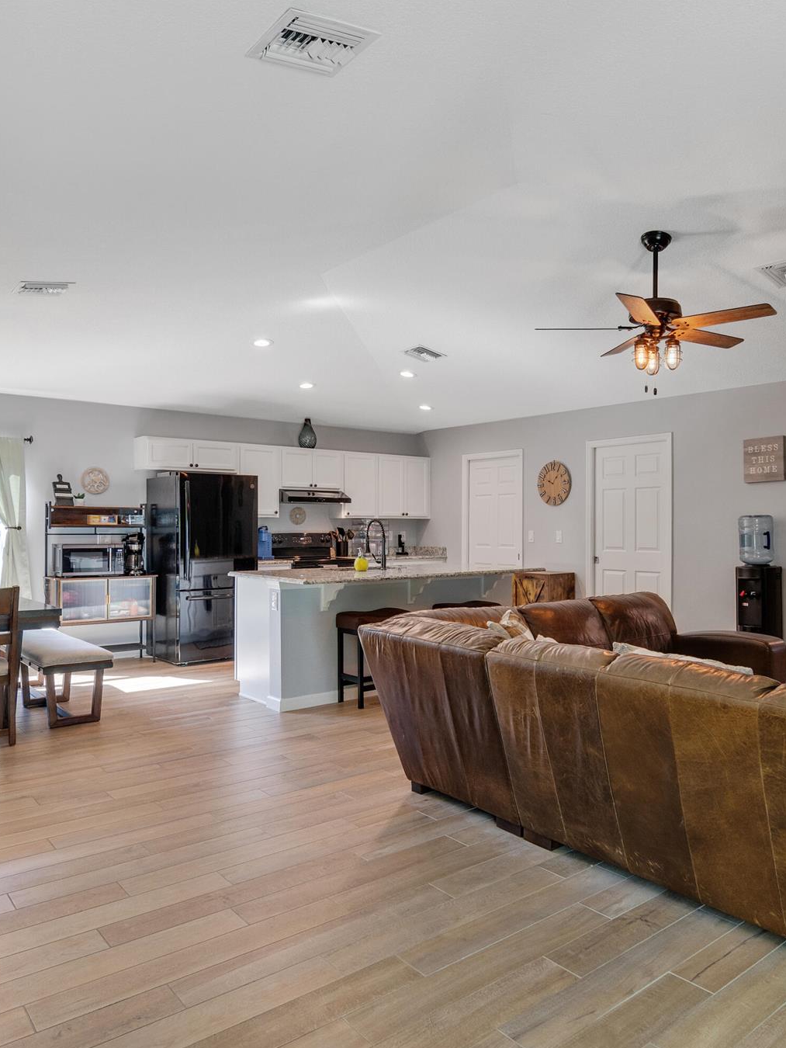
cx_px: 535
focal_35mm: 35
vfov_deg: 52.6
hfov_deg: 40.1
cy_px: 526
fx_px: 1059
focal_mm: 16
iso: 320
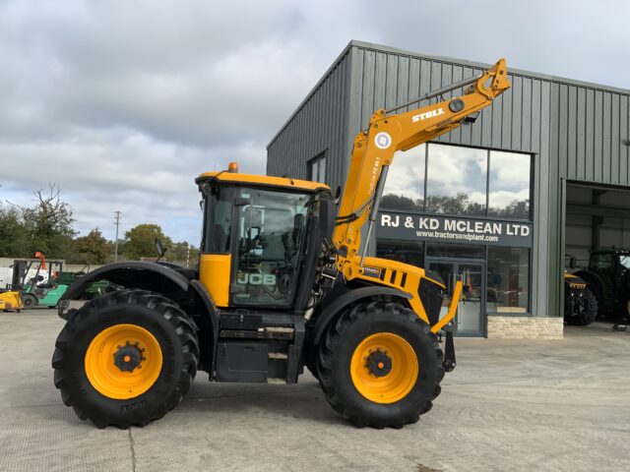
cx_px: 315
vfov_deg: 48.2
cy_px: 236
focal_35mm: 29
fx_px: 528
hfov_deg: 61.7
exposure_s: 1/1675
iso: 16
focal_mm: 3
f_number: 1.8
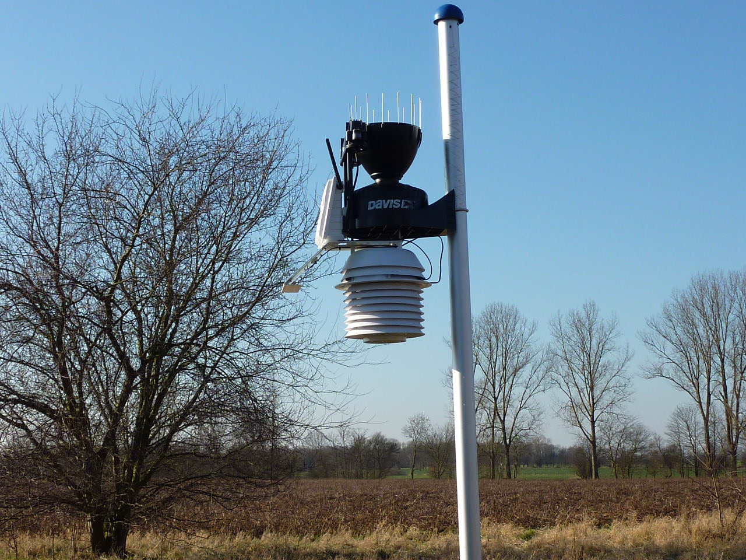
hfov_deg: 29.0
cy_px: 280
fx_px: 1444
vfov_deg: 21.9
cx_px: 373
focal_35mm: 67
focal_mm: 6.1
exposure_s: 1/500
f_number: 4.5
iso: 80
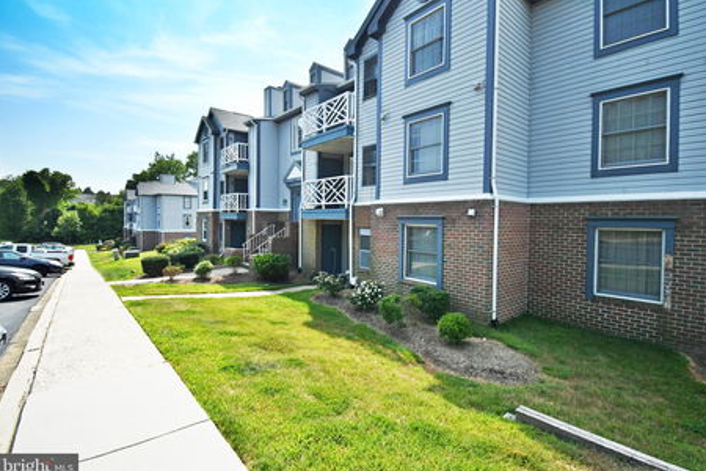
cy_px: 229
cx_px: 373
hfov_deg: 96.6
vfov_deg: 73.7
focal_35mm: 16
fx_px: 314
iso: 1000
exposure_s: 1/8000
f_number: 4.5
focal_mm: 10
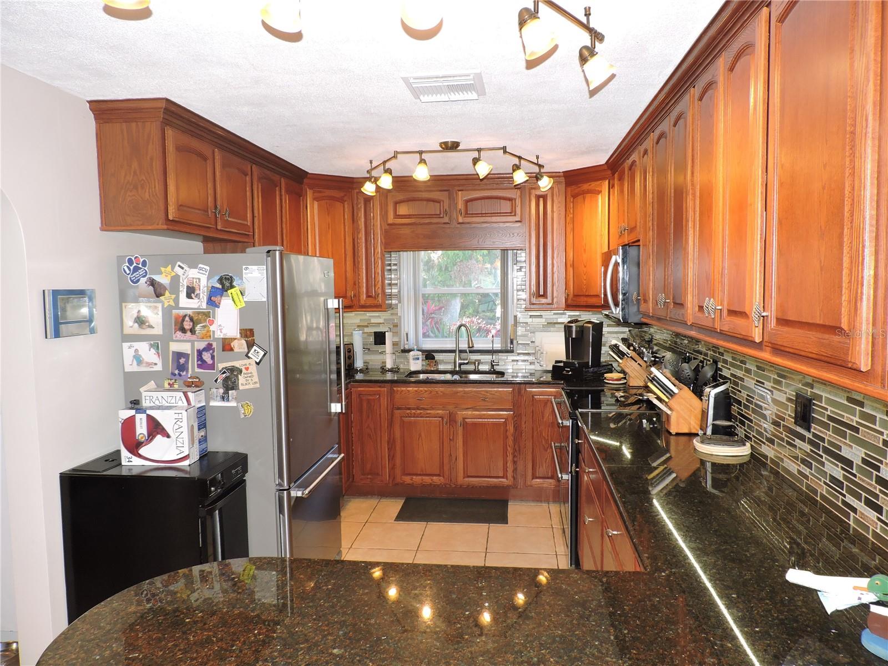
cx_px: 444
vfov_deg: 56.8
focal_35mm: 24
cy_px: 333
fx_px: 616
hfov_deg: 71.6
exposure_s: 1/30
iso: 200
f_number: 3
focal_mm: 4.3
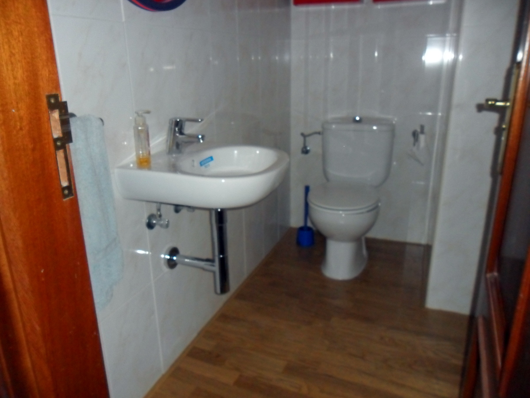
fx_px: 413
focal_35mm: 27
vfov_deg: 51.4
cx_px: 265
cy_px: 199
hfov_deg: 65.3
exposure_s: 1/45
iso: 400
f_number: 8.9
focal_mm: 4.9
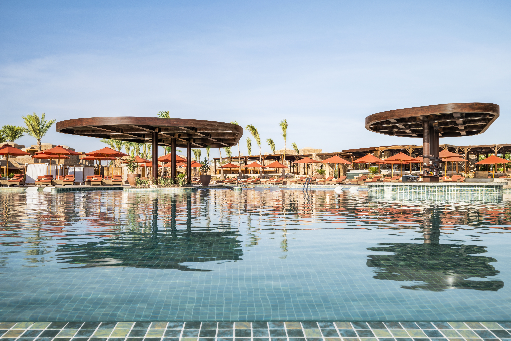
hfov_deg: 63.7
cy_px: 170
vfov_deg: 45.0
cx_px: 256
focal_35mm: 29
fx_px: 412
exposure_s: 1/30
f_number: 11
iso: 100
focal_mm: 29
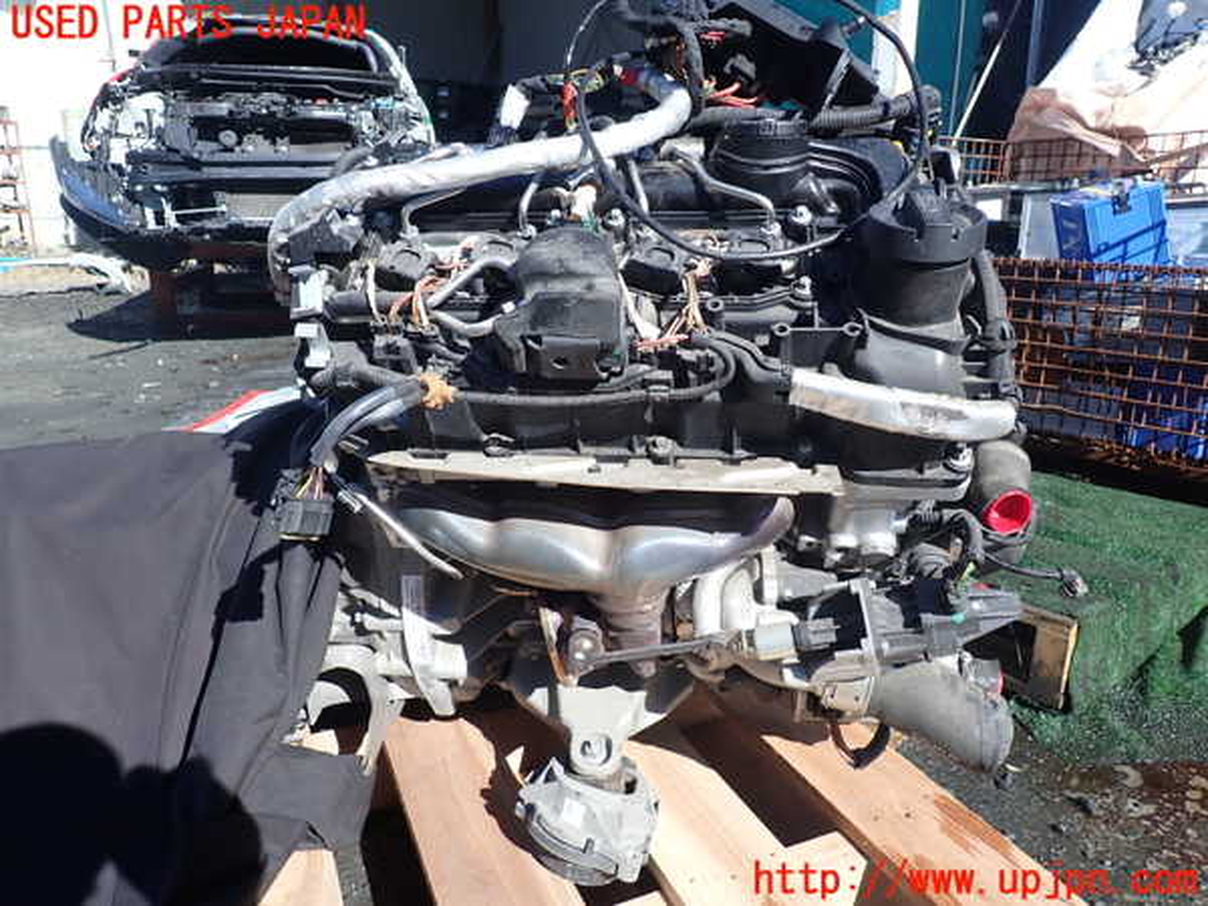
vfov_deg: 54.9
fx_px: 872
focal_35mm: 25
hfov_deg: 69.4
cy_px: 453
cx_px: 604
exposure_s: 1/640
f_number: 2.8
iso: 100
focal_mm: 4.5
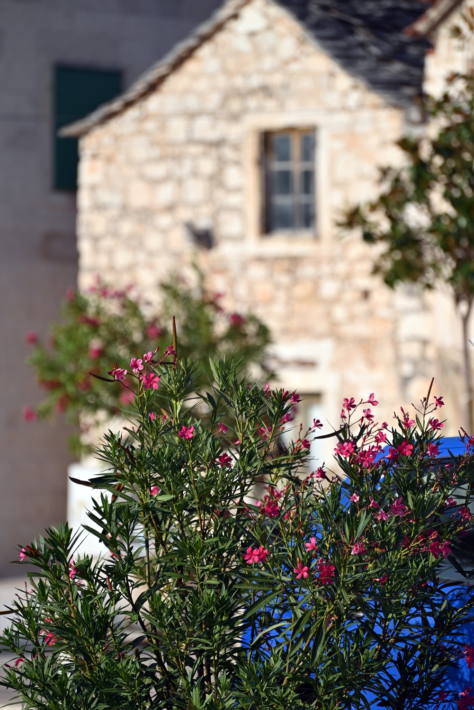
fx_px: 4144
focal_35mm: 210
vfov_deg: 9.8
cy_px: 355
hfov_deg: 6.5
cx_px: 237
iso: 250
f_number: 5.3
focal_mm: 210
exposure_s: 1/2500
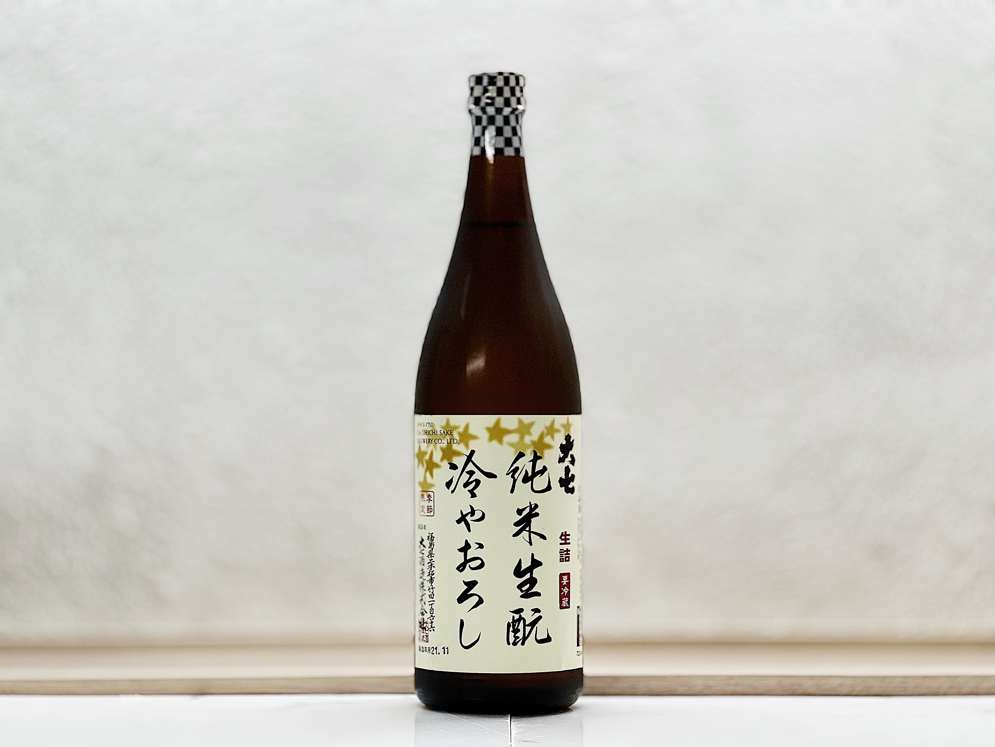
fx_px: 2213
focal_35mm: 77
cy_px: 374
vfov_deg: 19.1
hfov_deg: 25.3
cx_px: 498
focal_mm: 9
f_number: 2.8
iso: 125
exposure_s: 1/100
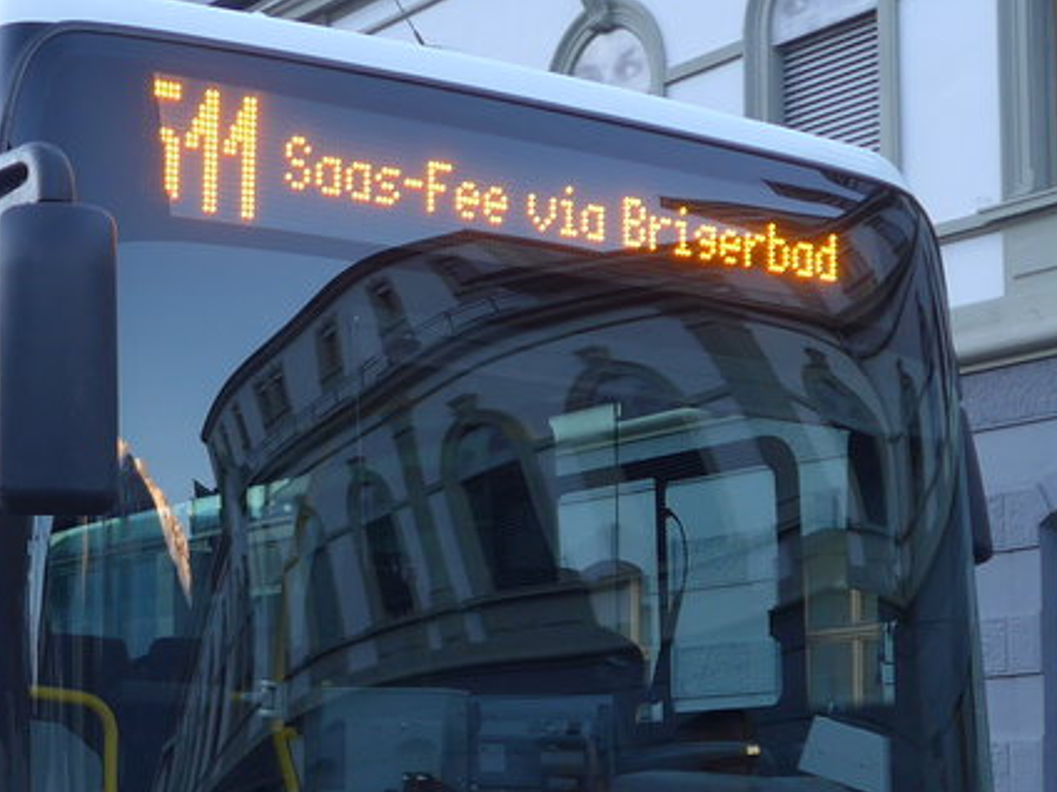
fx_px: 2504
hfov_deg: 23.5
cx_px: 222
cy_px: 660
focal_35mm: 82
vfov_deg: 17.8
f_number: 2
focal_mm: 6
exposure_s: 1/80
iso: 80
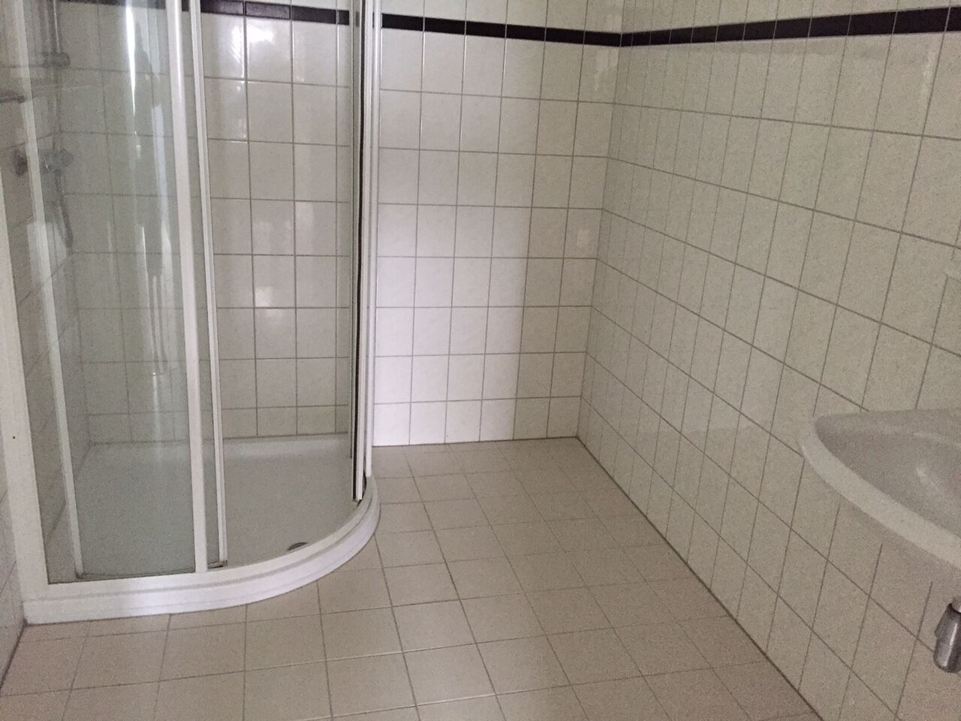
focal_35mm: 29
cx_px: 480
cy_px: 360
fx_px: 805
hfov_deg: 61.7
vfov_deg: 48.2
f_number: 2.2
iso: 320
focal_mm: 4.15
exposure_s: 1/15
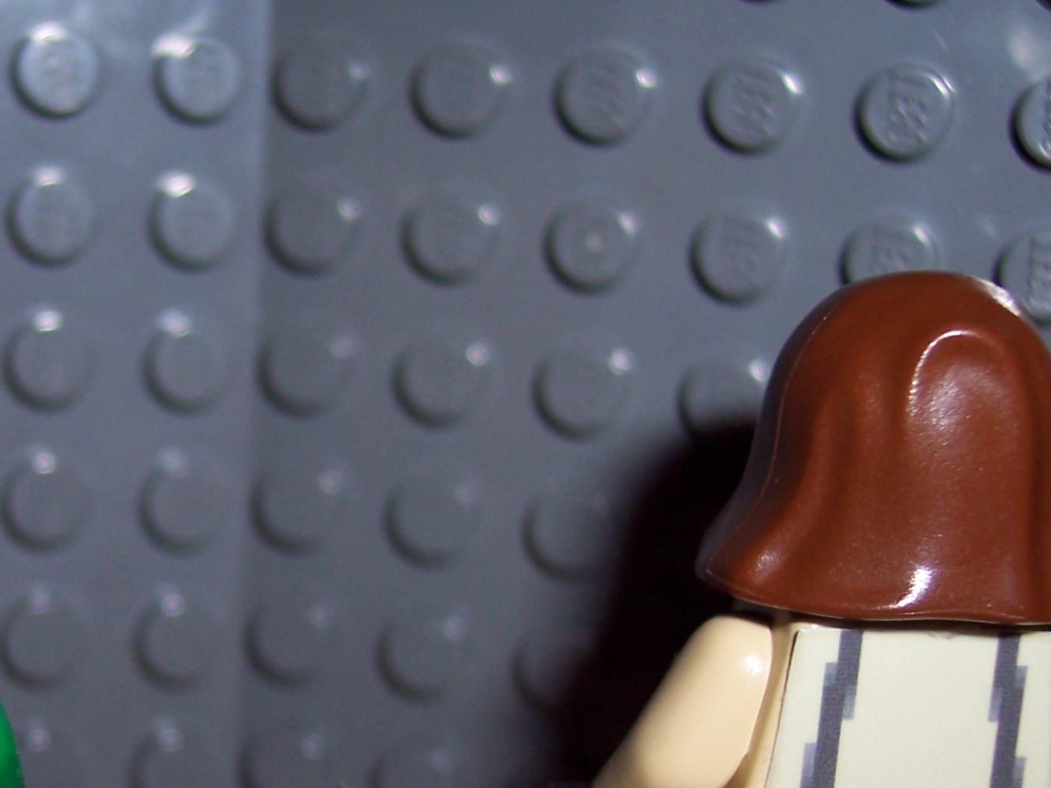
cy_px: 688
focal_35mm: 81
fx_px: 2459
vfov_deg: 18.0
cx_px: 213
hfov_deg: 23.8
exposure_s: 1/60
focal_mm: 8
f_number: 2.8
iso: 100
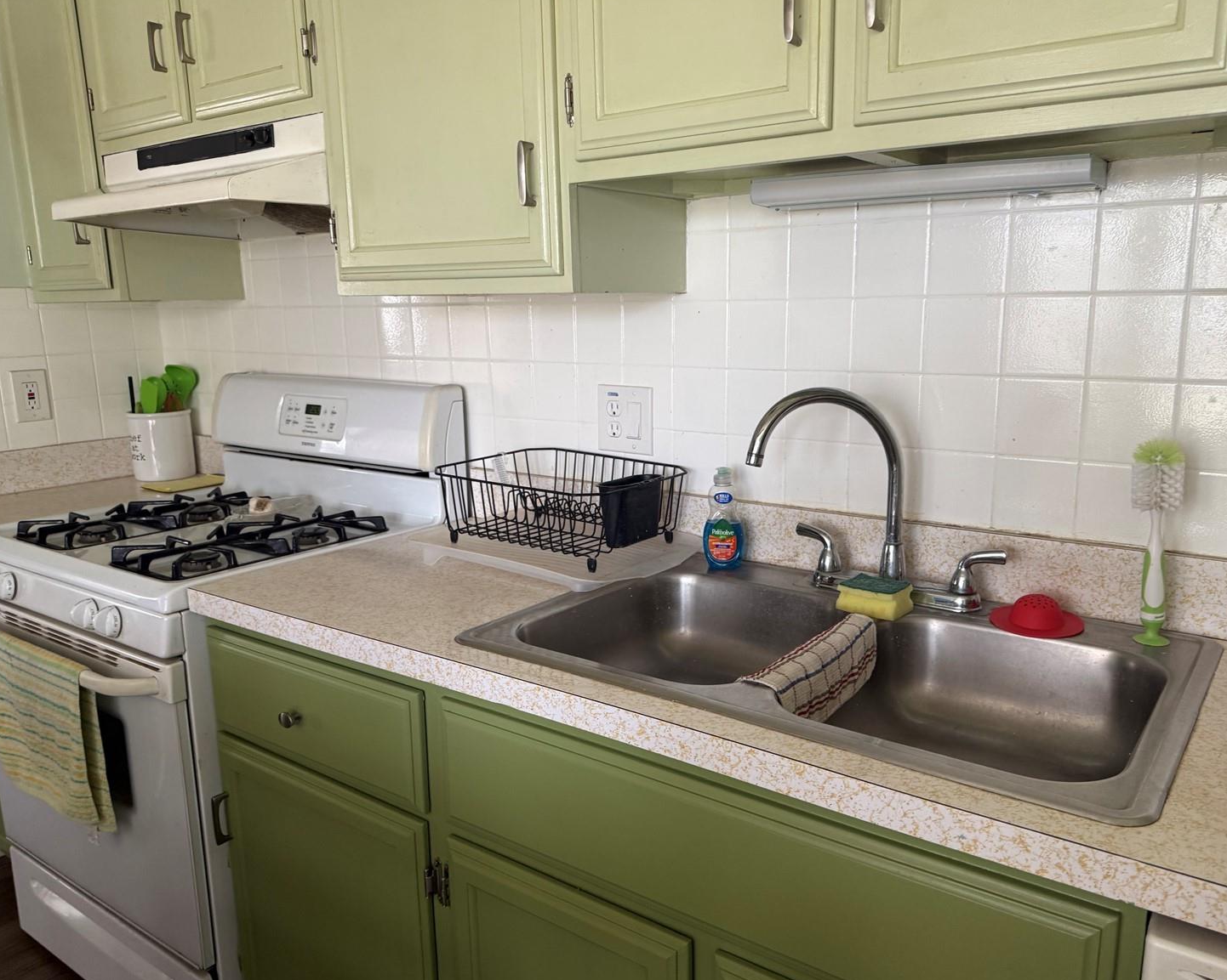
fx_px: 944
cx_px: 659
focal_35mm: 26
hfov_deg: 66.0
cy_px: 501
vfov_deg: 54.9
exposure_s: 1/107
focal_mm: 6.76
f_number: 1.78
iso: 200
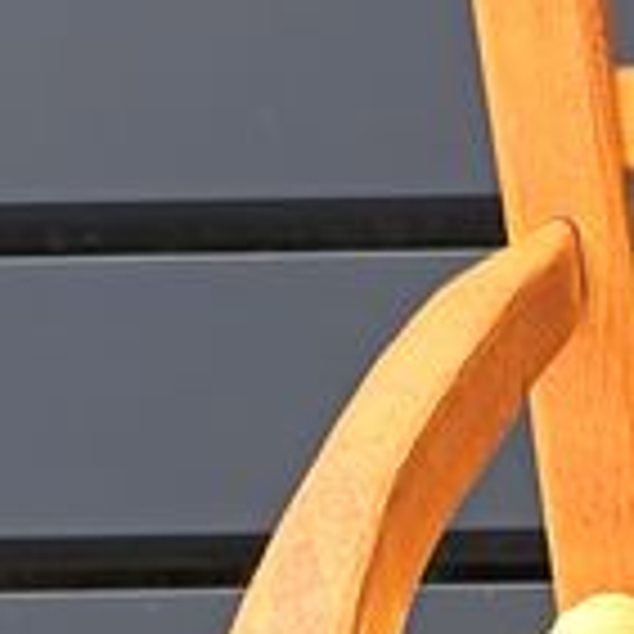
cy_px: 1133
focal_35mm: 150
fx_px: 3108
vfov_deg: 10.9
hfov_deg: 11.0
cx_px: 1106
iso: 601
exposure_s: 1/100
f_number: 1.75
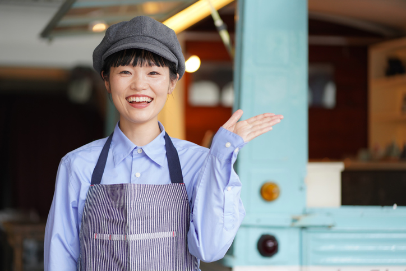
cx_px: 203
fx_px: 959
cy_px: 136
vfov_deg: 16.1
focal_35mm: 85
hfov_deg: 23.9
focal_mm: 85
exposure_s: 1/400
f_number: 2
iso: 400
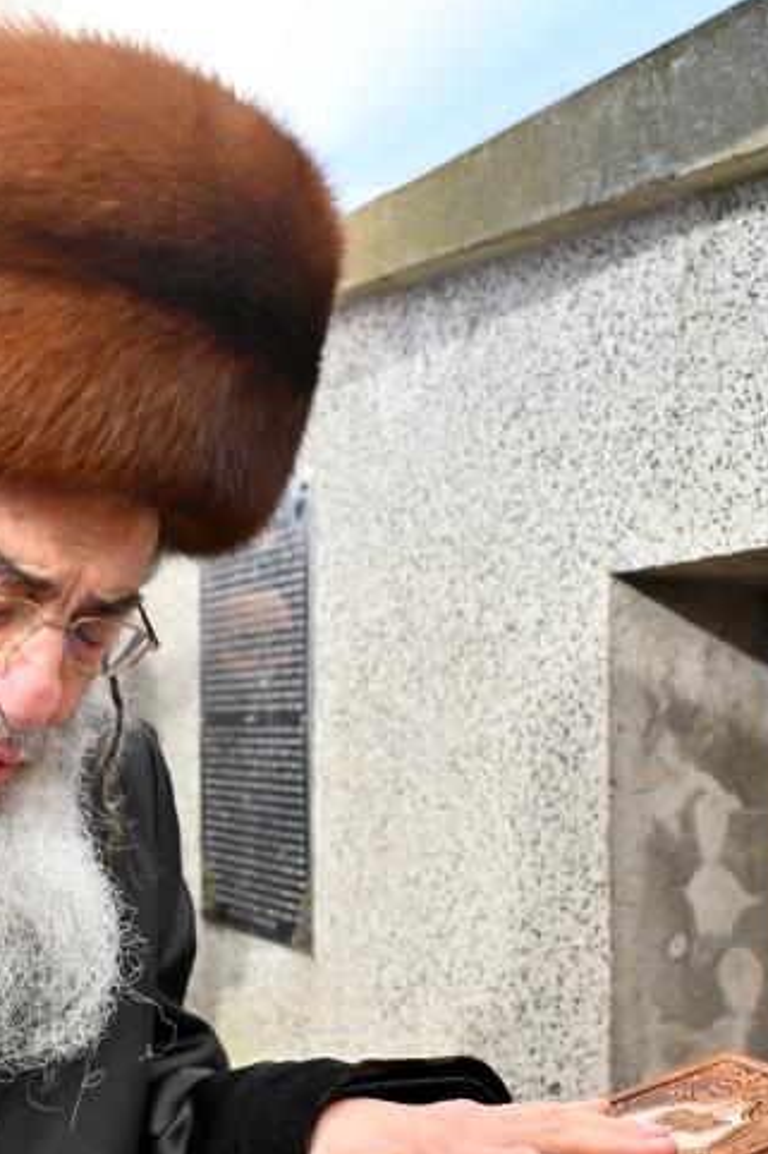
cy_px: 731
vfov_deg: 38.6
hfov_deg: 25.6
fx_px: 1633
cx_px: 62
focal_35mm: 51
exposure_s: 1/160
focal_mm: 24
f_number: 4
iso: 800
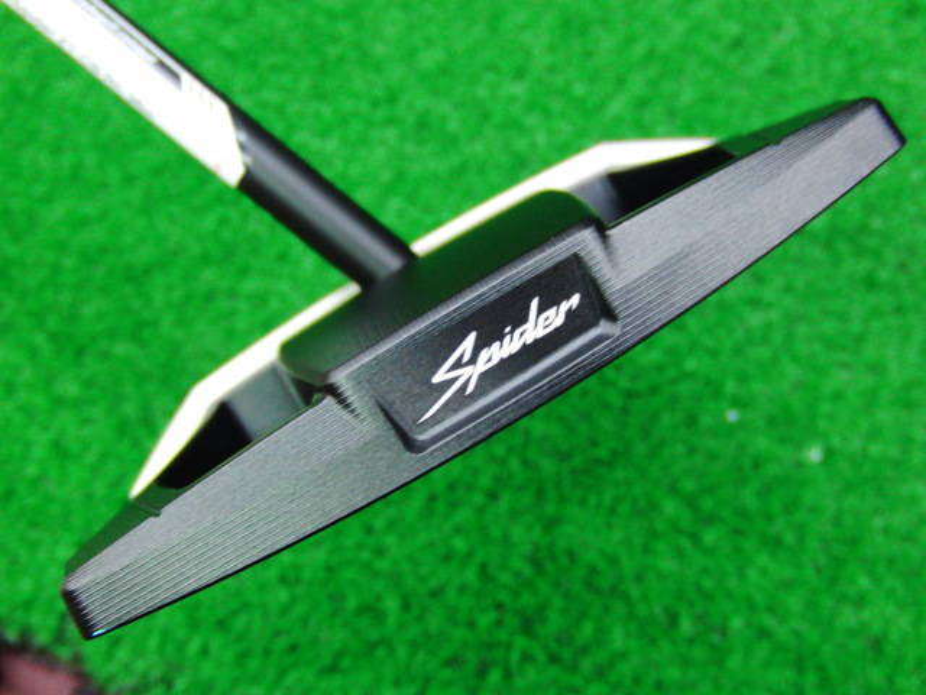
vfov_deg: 38.7
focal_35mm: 37
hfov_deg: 50.1
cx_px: 463
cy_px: 348
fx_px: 990
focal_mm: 6.42
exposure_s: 1/25
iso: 400
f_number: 3.6
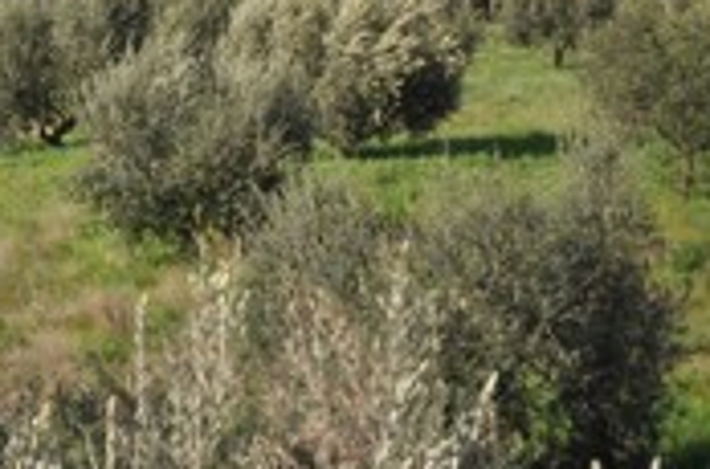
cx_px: 69
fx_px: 3740
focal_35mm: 190
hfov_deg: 10.8
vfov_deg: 7.2
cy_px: 65
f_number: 5.6
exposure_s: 1/800
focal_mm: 55
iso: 200
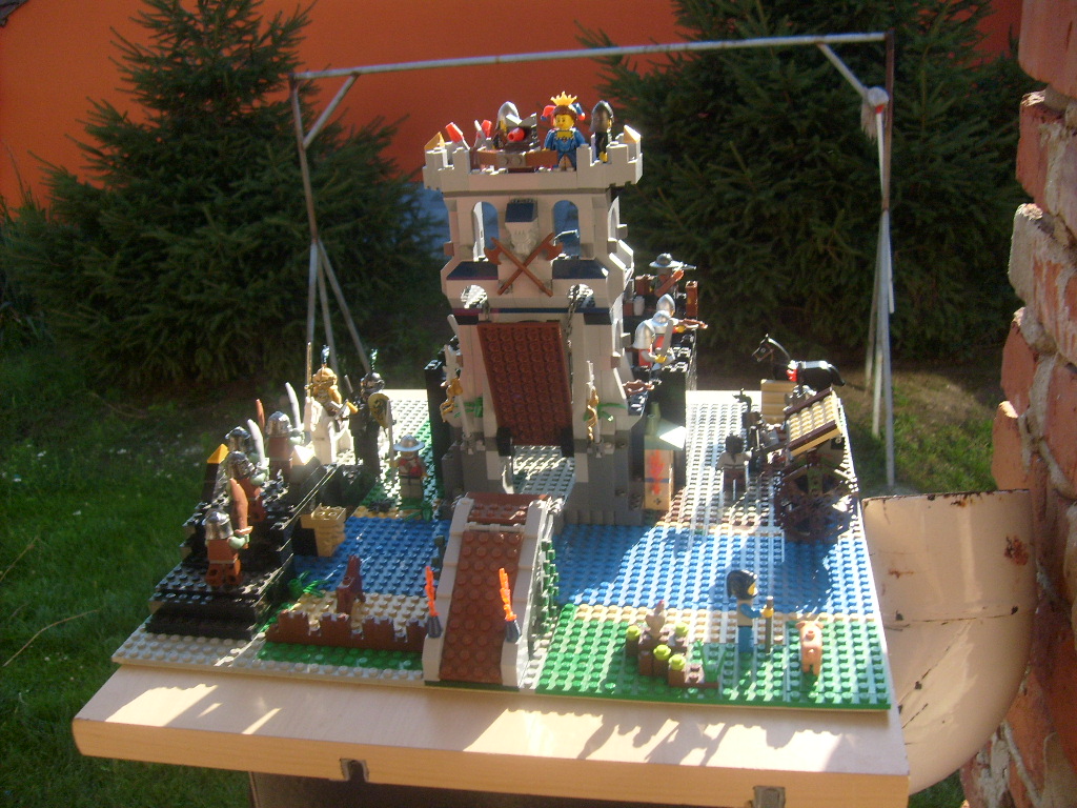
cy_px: 404
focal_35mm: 35
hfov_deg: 52.6
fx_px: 1089
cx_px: 538
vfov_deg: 40.7
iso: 80
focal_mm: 5.8
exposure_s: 1/90
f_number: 7.1
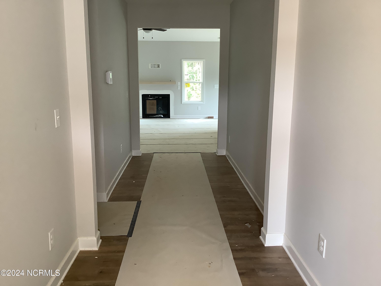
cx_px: 190
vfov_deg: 45.4
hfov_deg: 58.4
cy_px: 143
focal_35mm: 31
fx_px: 341
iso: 125
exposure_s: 1/50
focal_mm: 3.3
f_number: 2.4
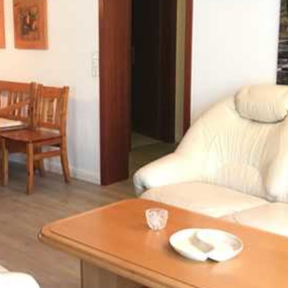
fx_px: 555
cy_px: 135
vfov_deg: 29.1
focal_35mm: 59
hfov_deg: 28.7
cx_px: 76
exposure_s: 1/25
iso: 200
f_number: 2.2
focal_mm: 4.15
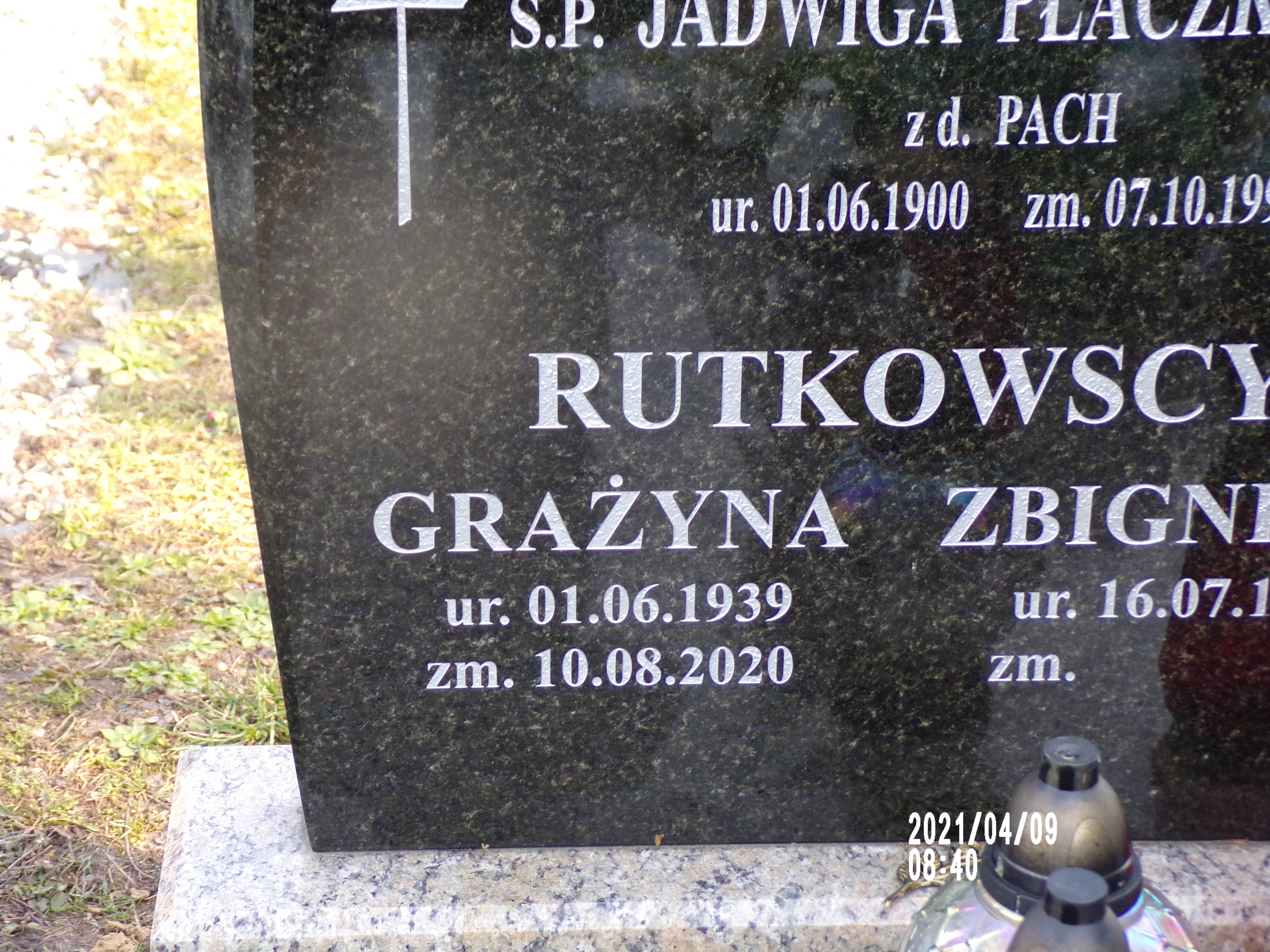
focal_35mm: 86
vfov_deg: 17.2
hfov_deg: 22.8
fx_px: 3155
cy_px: 476
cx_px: 635
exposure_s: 1/80
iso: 200
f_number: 4
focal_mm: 15.4
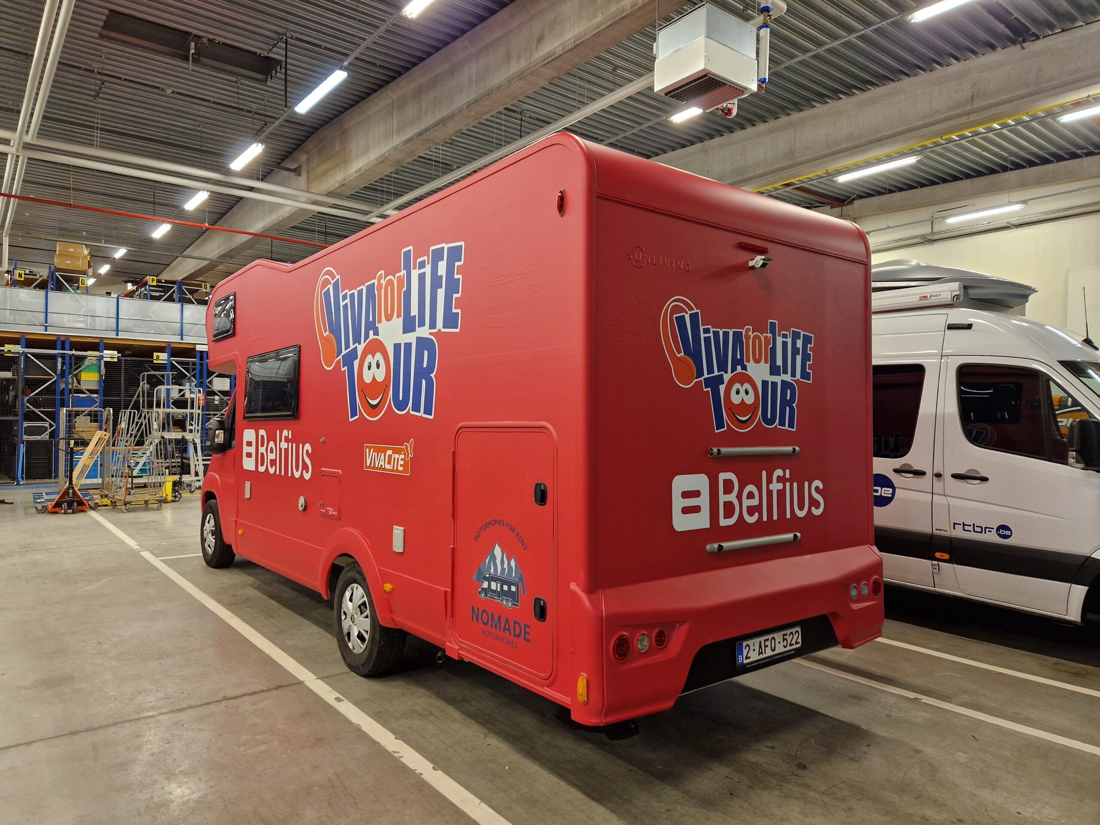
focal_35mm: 23
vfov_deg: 58.9
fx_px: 731
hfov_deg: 73.9
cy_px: 412
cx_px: 550
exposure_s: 1/100
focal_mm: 5.4
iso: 200
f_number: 1.8
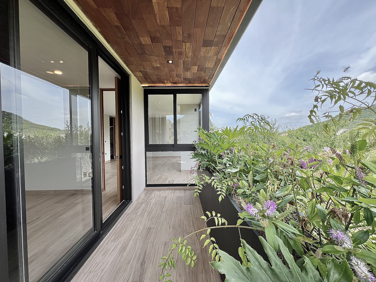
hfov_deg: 106.2
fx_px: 141
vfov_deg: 89.9
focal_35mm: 13
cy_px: 141
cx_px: 188
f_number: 1.8
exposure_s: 1/331
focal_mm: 1.57
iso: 32
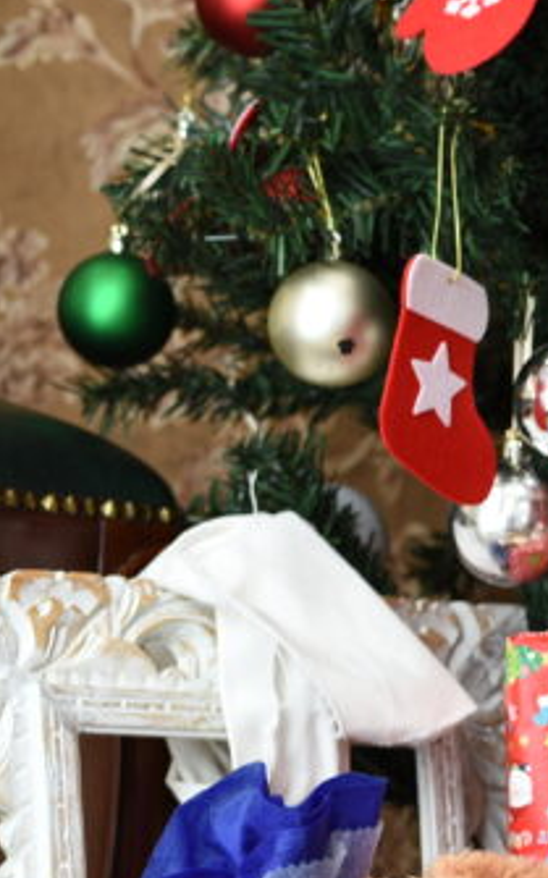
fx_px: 3733
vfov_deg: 13.3
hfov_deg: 7.8
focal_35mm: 156
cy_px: 735
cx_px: 1295
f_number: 4.5
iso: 320
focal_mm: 50
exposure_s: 1/160
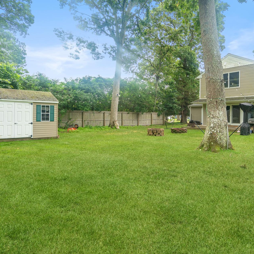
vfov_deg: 69.6
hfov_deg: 69.2
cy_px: 124
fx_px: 183
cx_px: 146
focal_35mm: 22
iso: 500
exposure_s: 1/200
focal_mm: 16
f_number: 5.6
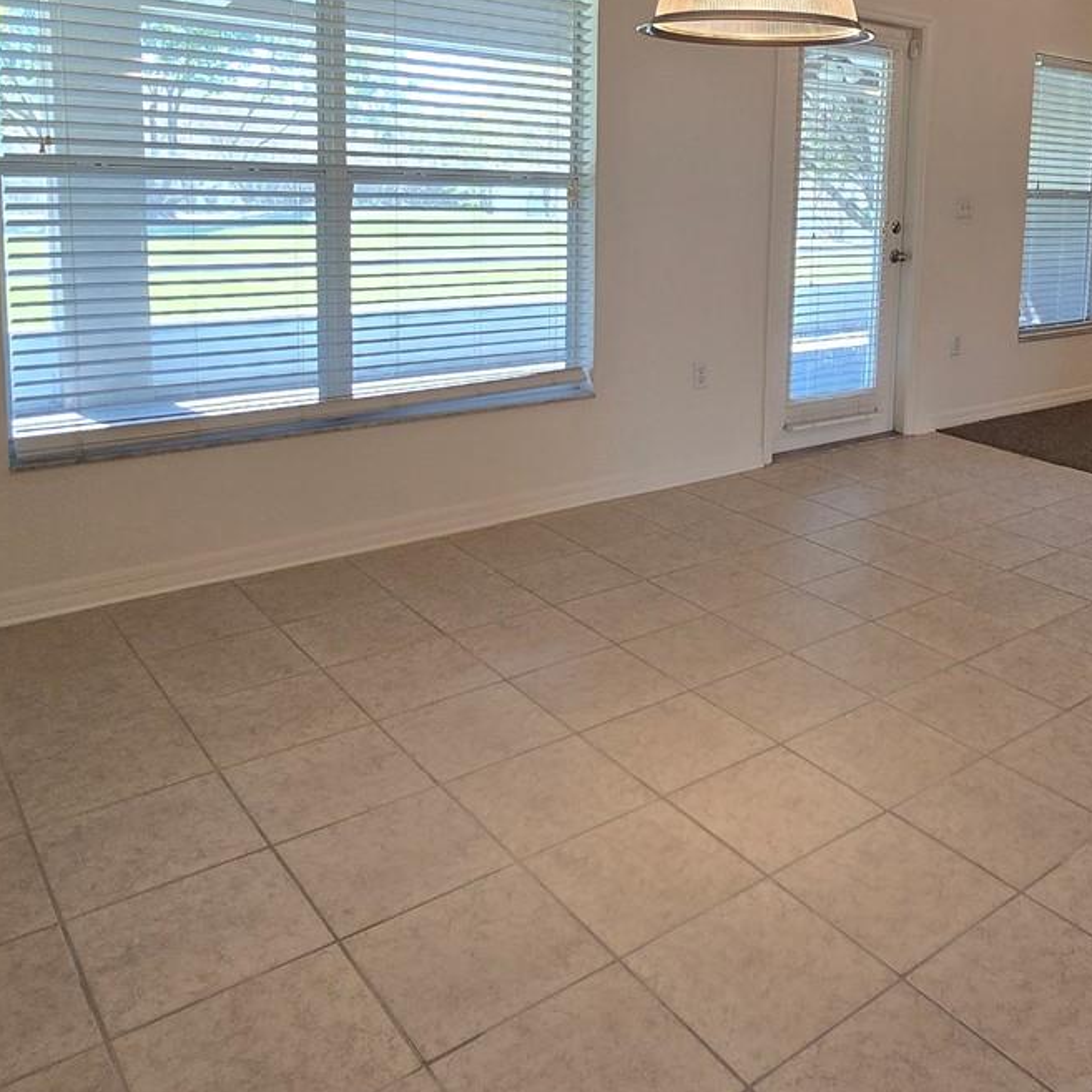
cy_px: 321
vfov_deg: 55.5
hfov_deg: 54.9
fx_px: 999
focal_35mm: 28
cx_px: 806
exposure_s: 1/60
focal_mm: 2.2
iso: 80
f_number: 2.2
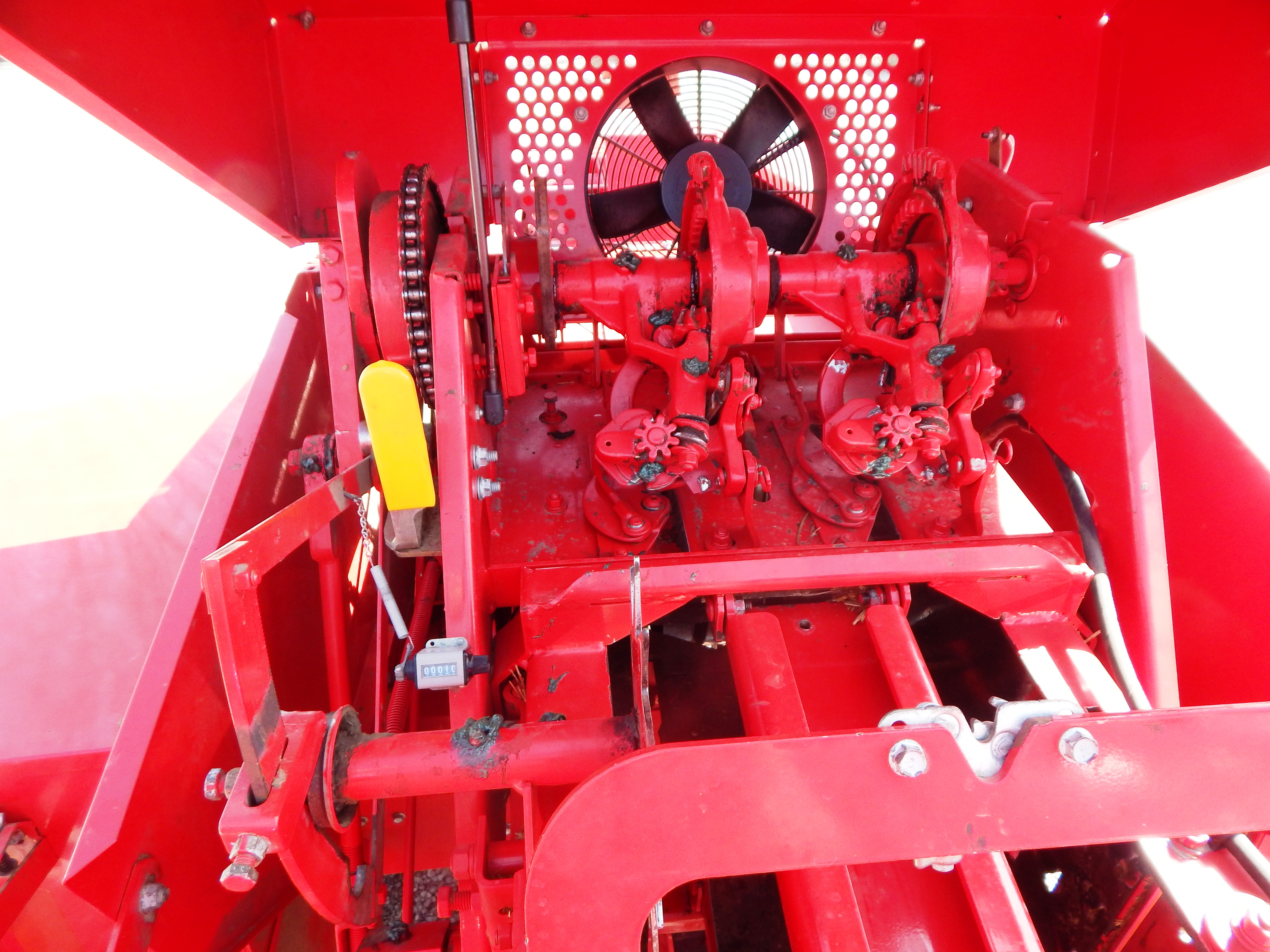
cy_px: 476
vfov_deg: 61.1
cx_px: 635
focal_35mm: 22
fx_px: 807
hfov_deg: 76.4
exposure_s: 1/200
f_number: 3
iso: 125
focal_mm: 4
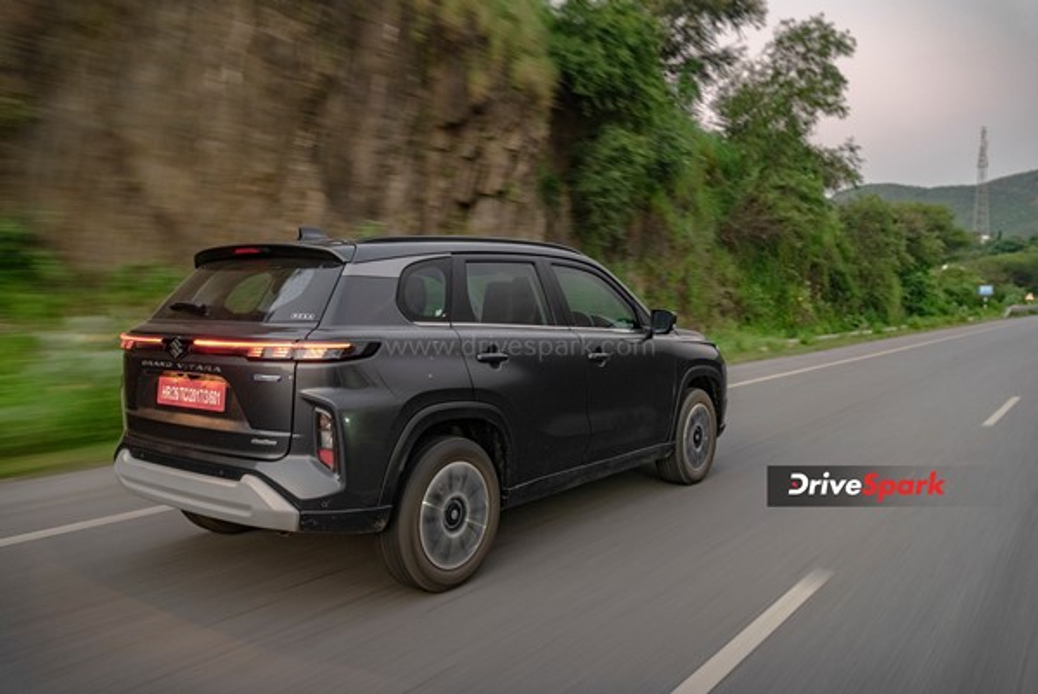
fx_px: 866
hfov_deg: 61.9
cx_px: 519
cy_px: 347
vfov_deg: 43.7
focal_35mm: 30
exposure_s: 1/30
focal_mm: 30
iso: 1600
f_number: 4
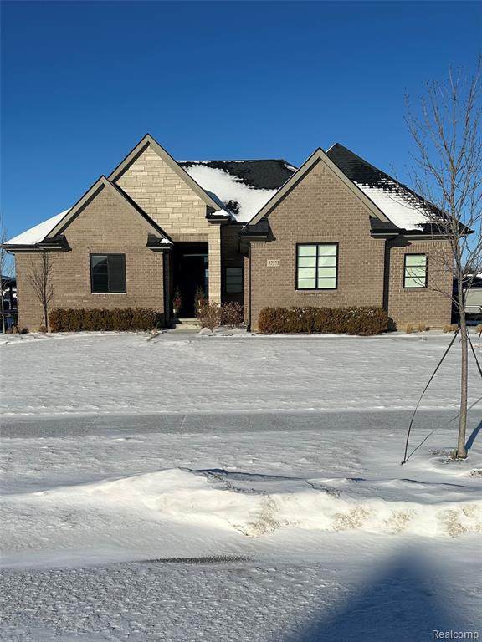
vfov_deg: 71.6
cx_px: 241
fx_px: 446
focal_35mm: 24
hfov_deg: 56.8
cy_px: 321
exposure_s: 1/9709
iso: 80
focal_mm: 6.86
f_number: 1.78
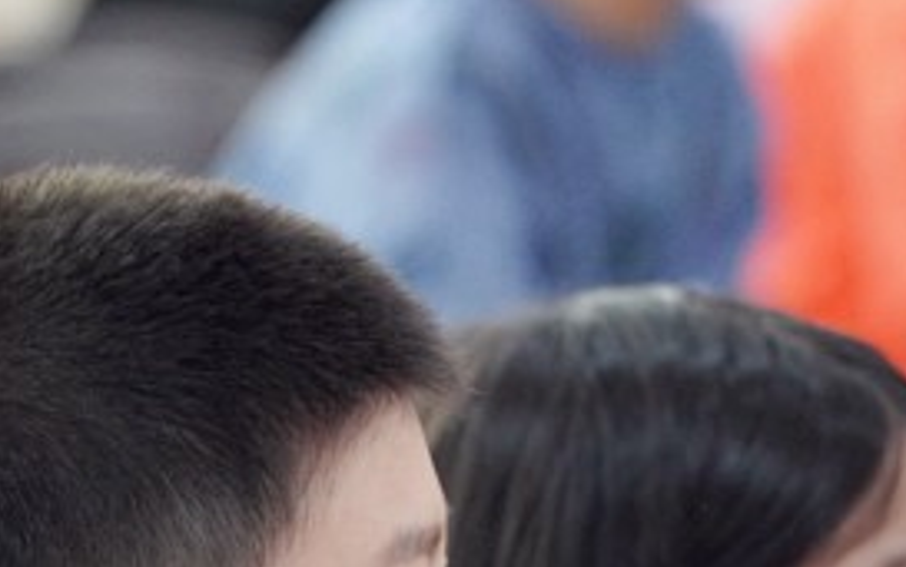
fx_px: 16356
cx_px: -236
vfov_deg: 2.0
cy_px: 879
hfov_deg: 3.2
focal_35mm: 662
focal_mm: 197
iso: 2500
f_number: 4
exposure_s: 1/200
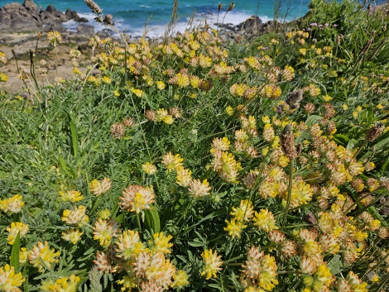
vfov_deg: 58.9
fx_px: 259
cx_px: 194
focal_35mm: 23
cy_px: 146
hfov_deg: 73.9
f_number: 1.8
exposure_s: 1/2565
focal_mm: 5.4
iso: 25
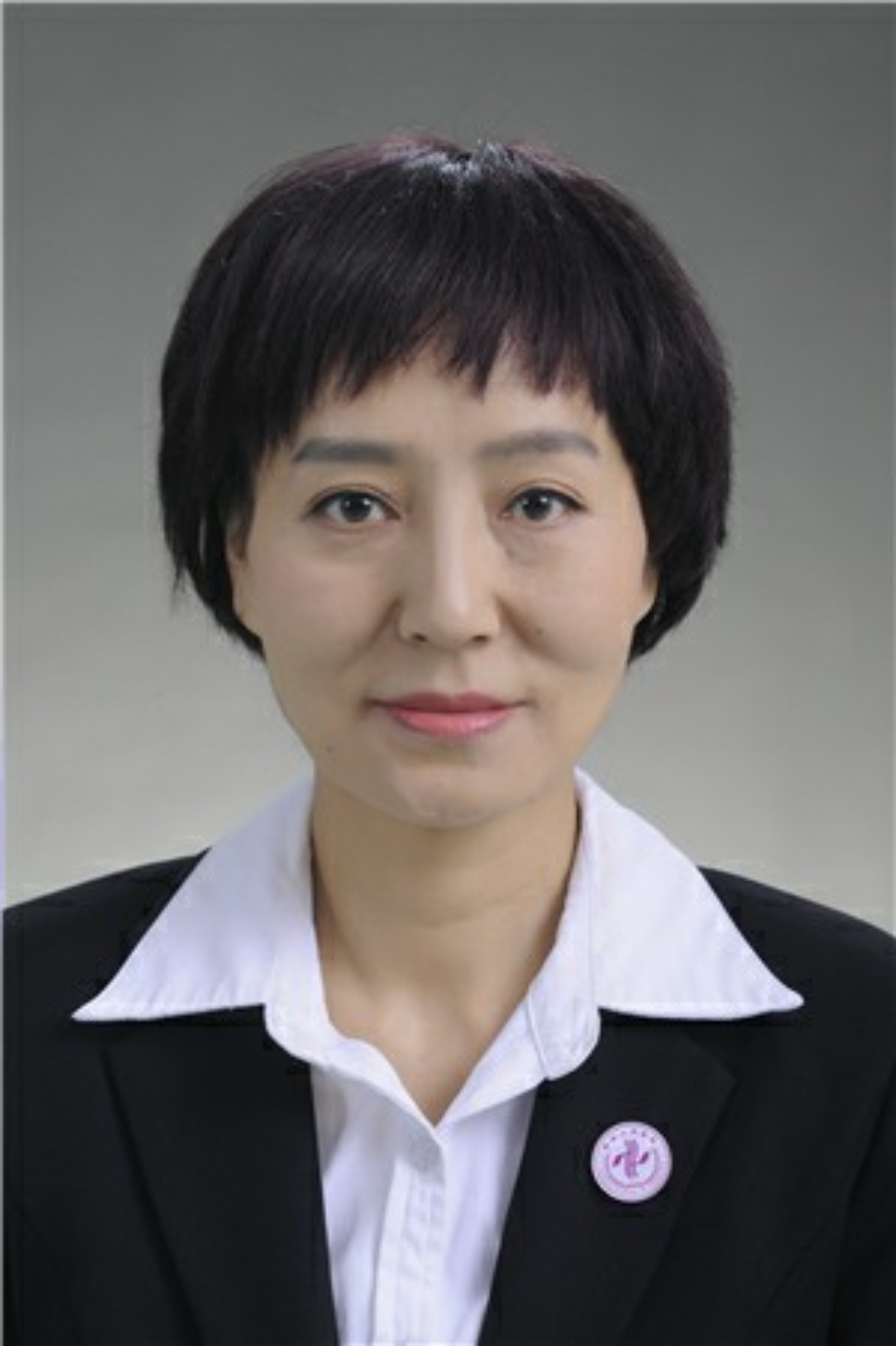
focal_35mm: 128
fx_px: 4767
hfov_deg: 10.7
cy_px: 673
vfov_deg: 16.1
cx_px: 448
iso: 160
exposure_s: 1/125
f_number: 5.6
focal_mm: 85
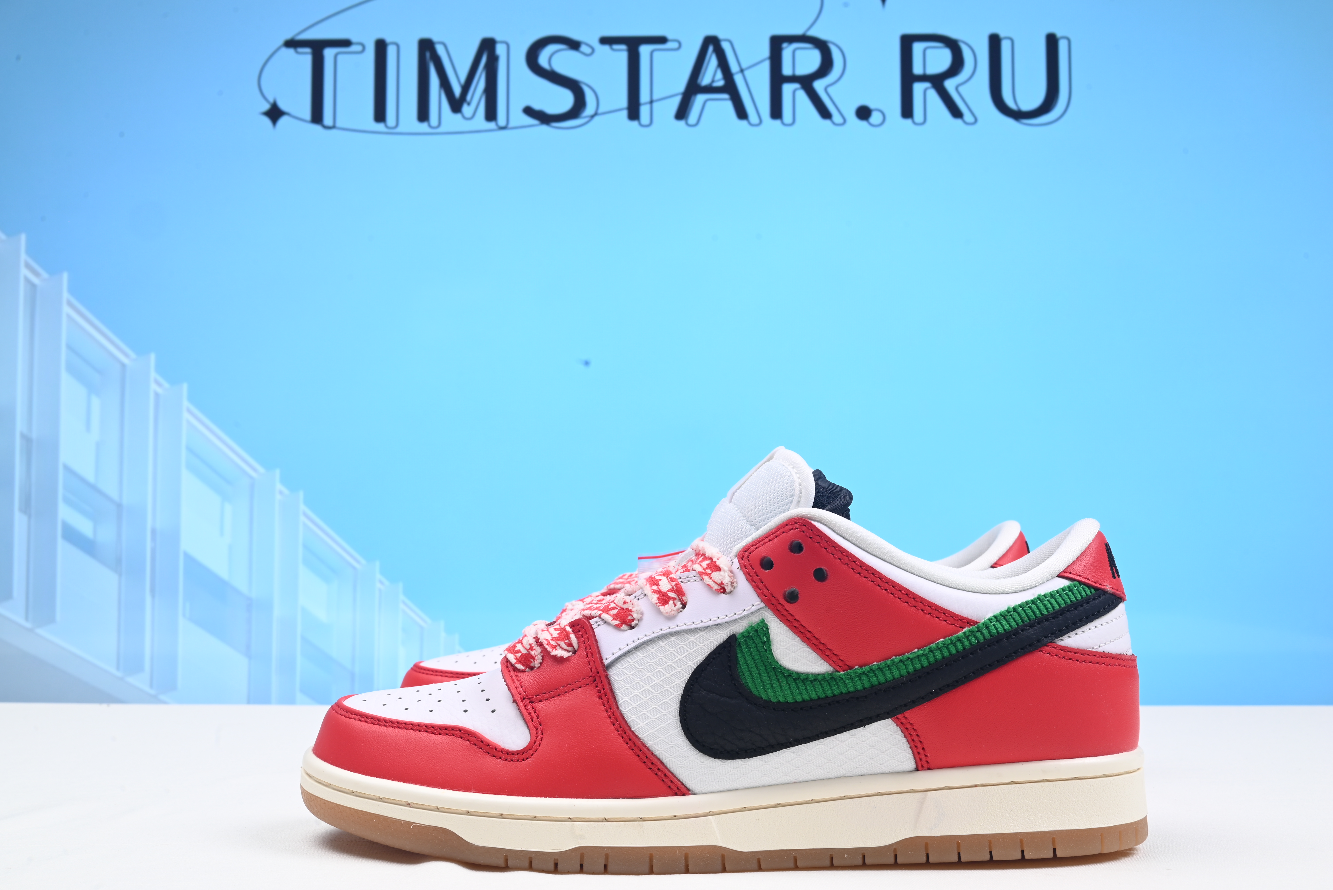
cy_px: 445
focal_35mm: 41
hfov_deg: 47.4
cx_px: 666
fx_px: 1519
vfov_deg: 32.7
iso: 100
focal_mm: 41
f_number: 16
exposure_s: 1/2
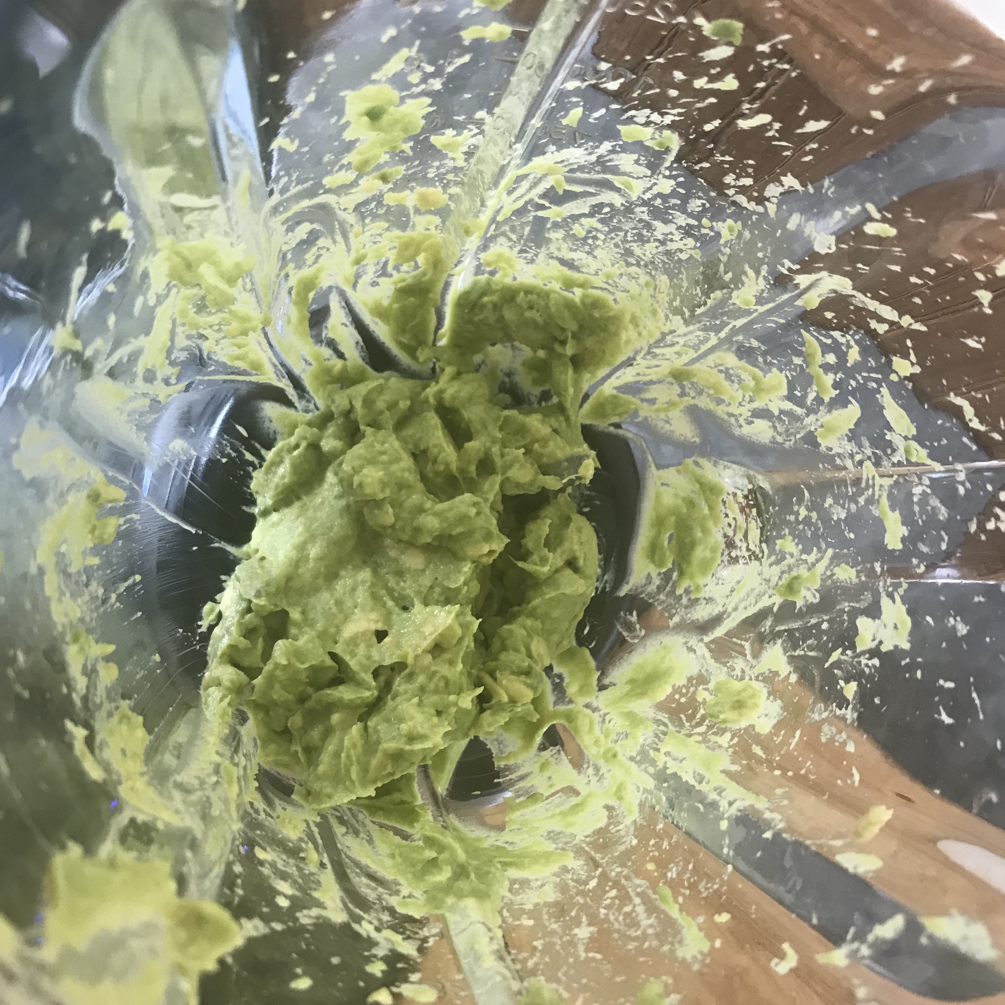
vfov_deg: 48.5
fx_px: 1117
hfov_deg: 48.4
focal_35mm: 34
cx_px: 509
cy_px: 502
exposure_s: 1/17
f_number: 1.8
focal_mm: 3.99
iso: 40
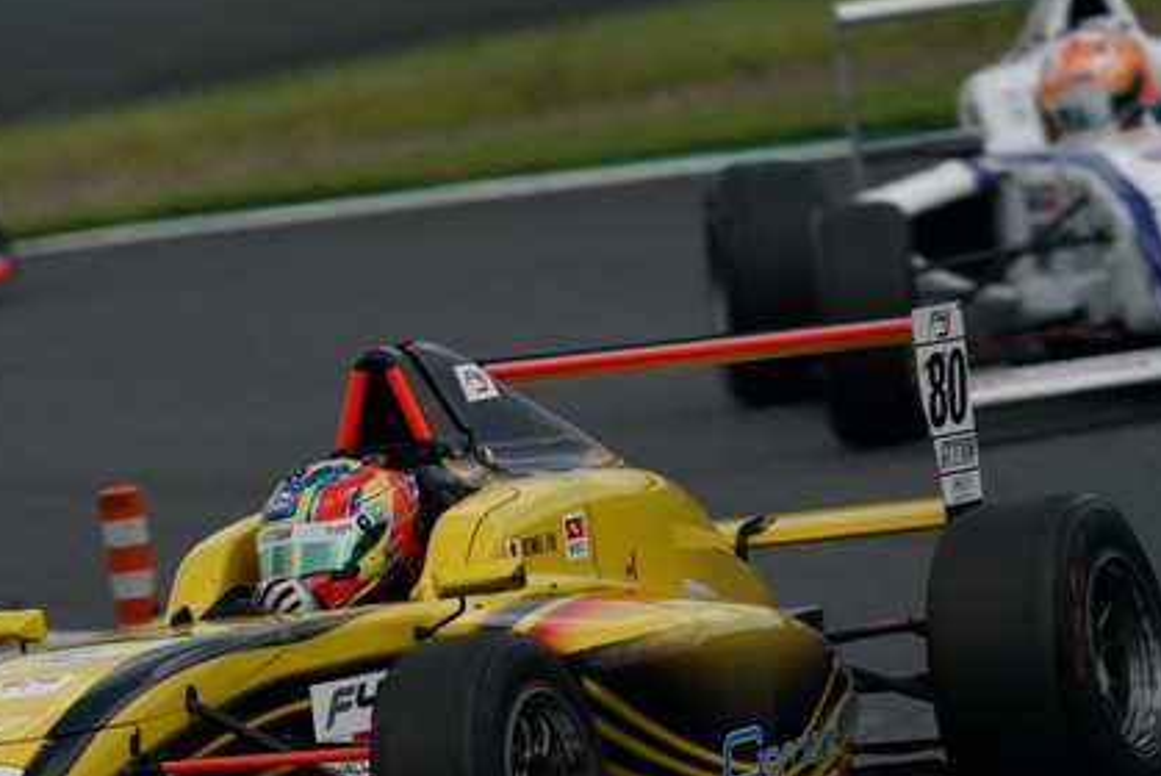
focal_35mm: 929
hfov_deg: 2.2
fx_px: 29980
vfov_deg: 1.5
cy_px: 646
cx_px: 313
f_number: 7.1
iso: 200
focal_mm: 541
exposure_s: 1/800
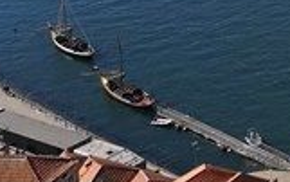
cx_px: 605
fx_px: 1123
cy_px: -222
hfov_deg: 12.6
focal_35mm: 142
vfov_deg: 8.6
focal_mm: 3.95
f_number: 1.8
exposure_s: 1/2545
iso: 50
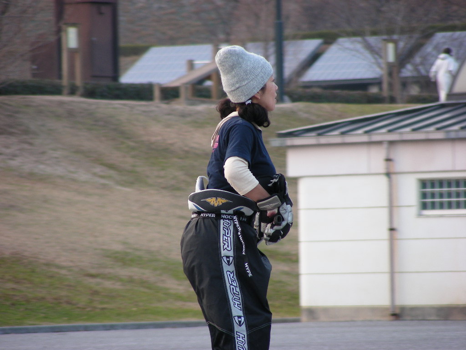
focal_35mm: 380
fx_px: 5116
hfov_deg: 5.2
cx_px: 233
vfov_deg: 3.9
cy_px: 175
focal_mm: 63.3
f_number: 3.5
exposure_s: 1/82.1
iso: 71
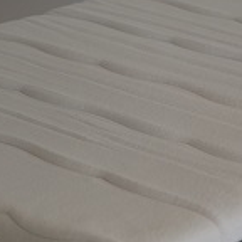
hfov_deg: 9.5
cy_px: 86
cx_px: 185
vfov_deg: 9.5
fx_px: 1455
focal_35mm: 184
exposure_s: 1/100
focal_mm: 25
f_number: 1.7
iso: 200
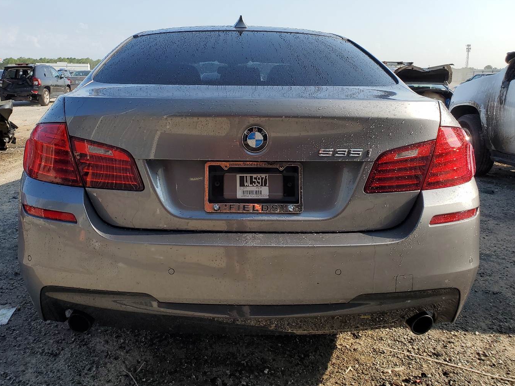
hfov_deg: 58.2
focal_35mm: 31
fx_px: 461
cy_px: 167
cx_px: 229
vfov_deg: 45.3
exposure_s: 1/909
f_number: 1.5
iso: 50
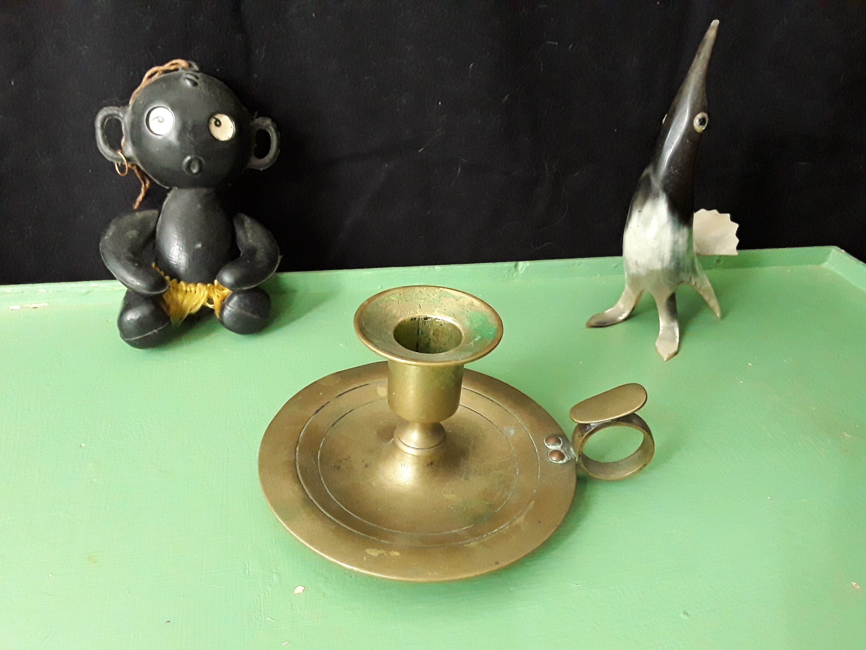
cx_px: 433
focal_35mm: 27
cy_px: 325
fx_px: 675
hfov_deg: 65.3
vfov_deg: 51.4
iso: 400
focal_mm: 2.91
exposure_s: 1/116
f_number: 1.9
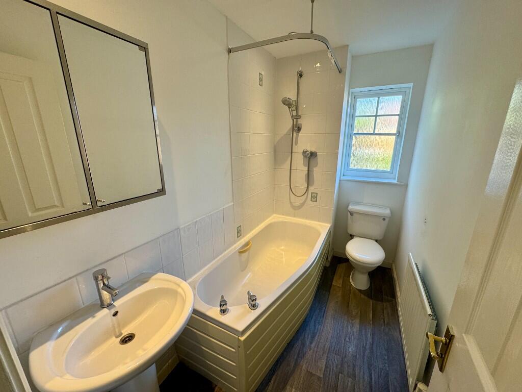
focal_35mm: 14
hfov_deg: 102.1
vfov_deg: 85.7
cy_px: 196
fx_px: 211
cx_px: 261
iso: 125
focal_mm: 2.22
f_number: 2.2
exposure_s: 1/100
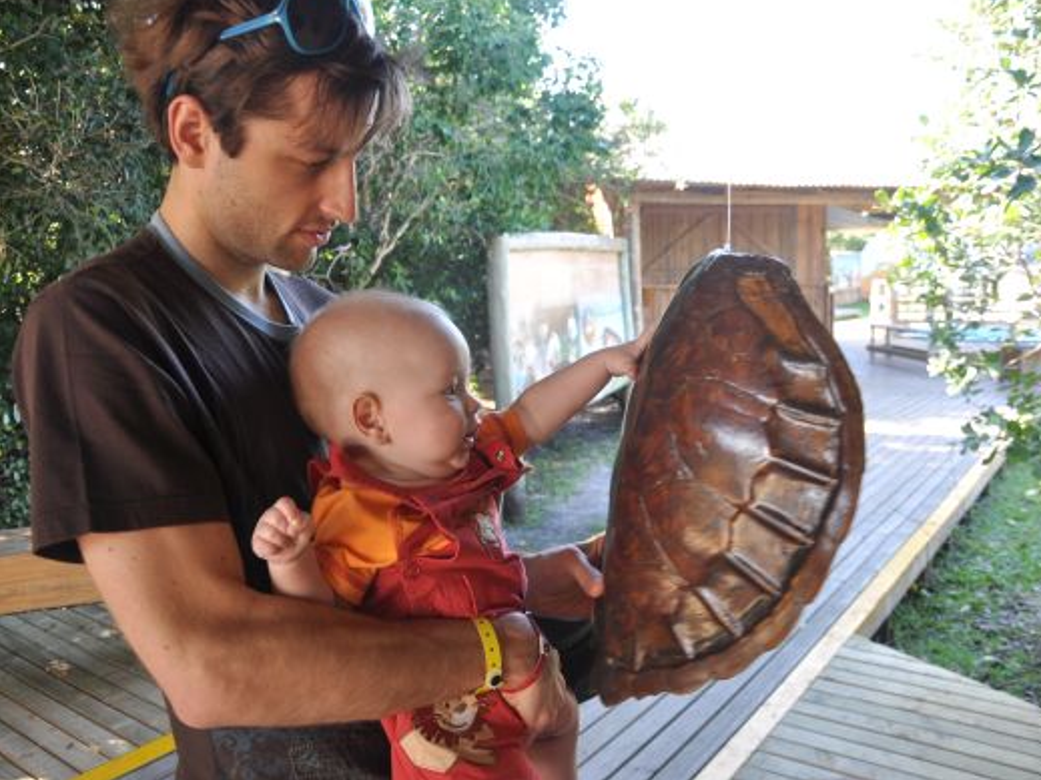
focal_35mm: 30
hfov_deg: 59.9
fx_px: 902
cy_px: 382
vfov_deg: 46.8
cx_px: 469
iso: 200
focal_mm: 18
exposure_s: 1/30
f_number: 5.6
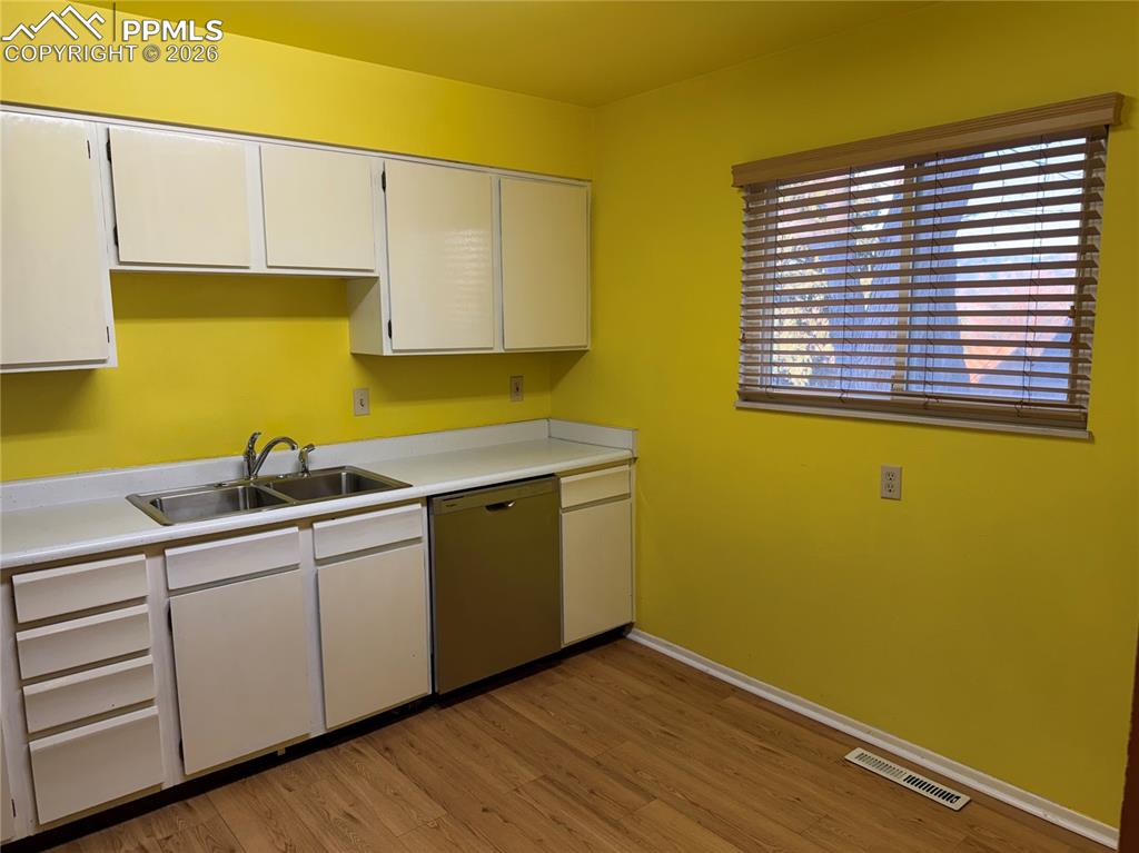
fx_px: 789
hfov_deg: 71.6
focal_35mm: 24
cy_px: 426
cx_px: 570
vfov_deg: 56.8
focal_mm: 6.76
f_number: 1.78
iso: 125
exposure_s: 1/197
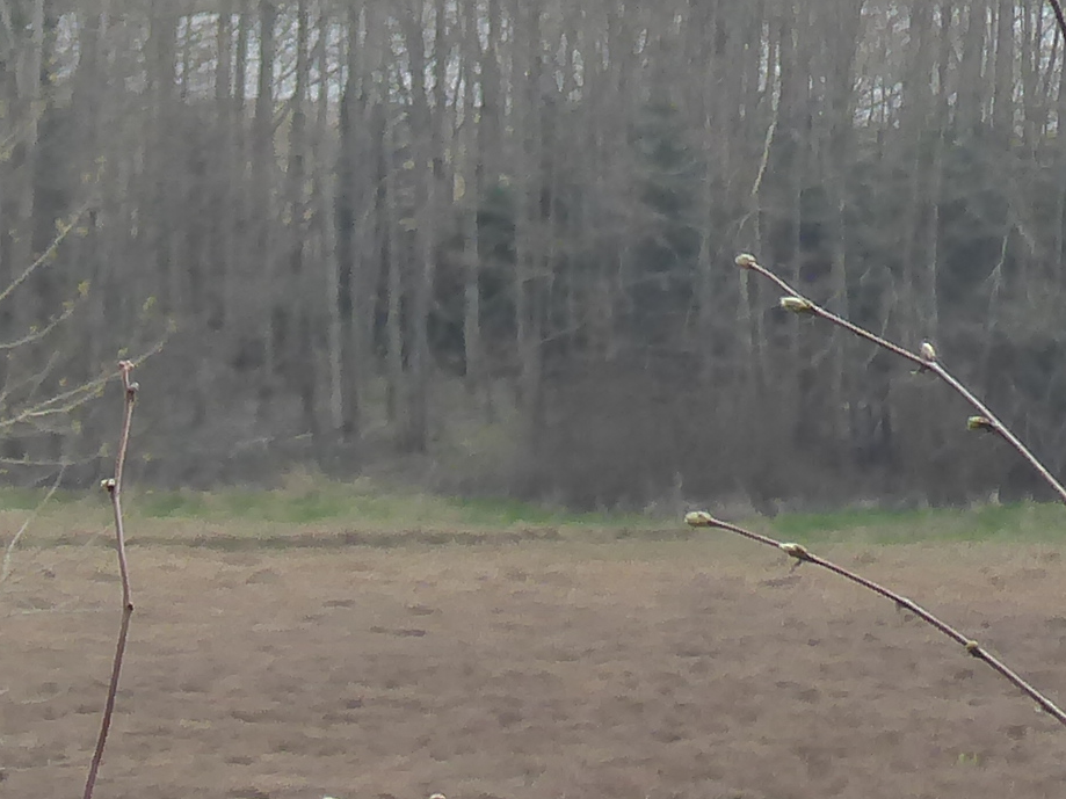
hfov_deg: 3.6
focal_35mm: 553
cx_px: 68
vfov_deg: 2.7
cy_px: -122
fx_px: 17027
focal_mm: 20.6
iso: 160
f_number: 5.1
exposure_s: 1/400
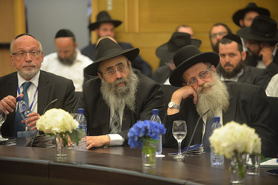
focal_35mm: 155
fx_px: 1197
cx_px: 139
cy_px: 92
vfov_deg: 8.9
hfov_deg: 13.2
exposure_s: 1/160
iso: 2000
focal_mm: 155
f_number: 2.8
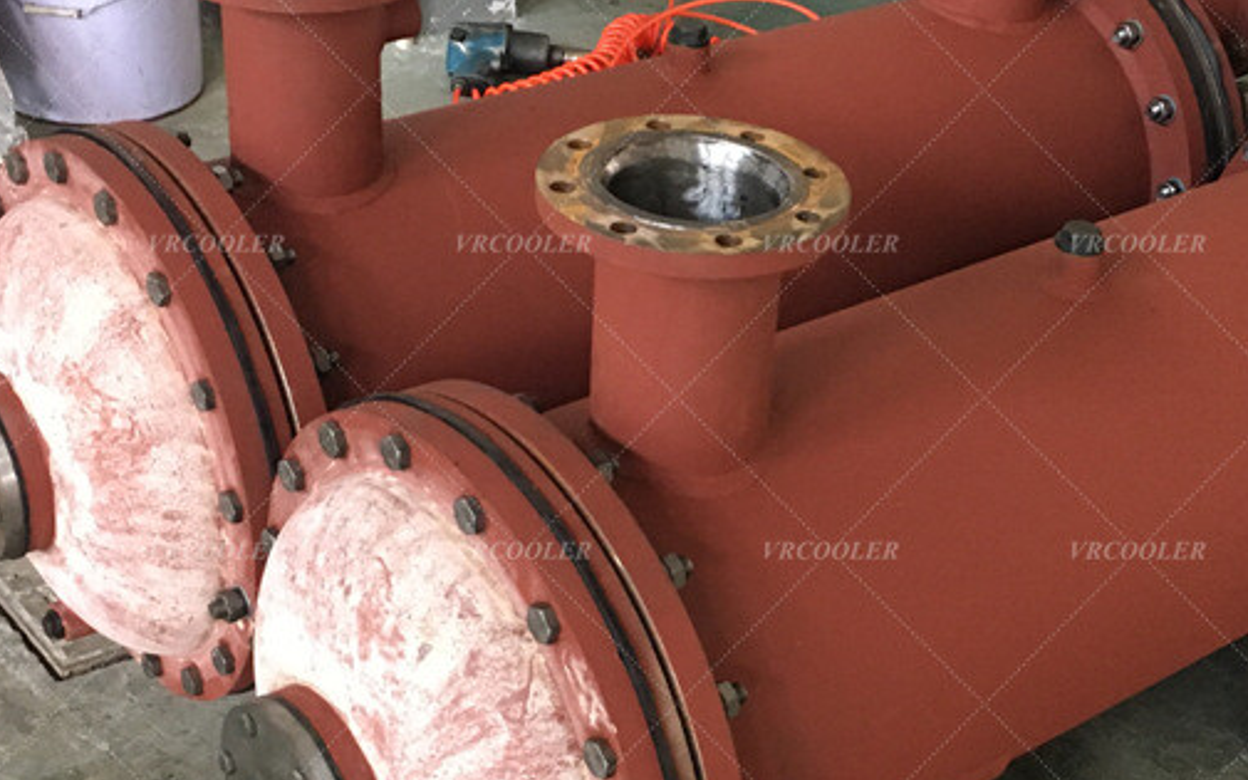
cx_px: 748
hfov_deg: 33.4
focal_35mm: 61
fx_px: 2075
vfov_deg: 21.3
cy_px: 470
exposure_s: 1/17
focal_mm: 4.15
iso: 200
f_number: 2.2
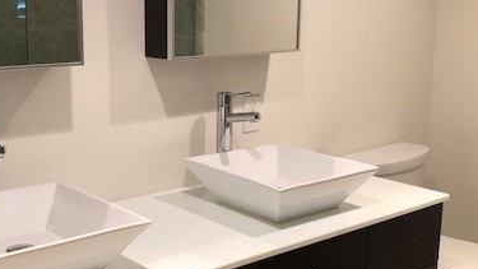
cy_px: 133
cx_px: 189
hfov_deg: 39.7
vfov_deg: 23.1
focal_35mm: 52
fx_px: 659
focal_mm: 3.99
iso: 40
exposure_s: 1/17
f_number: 1.8
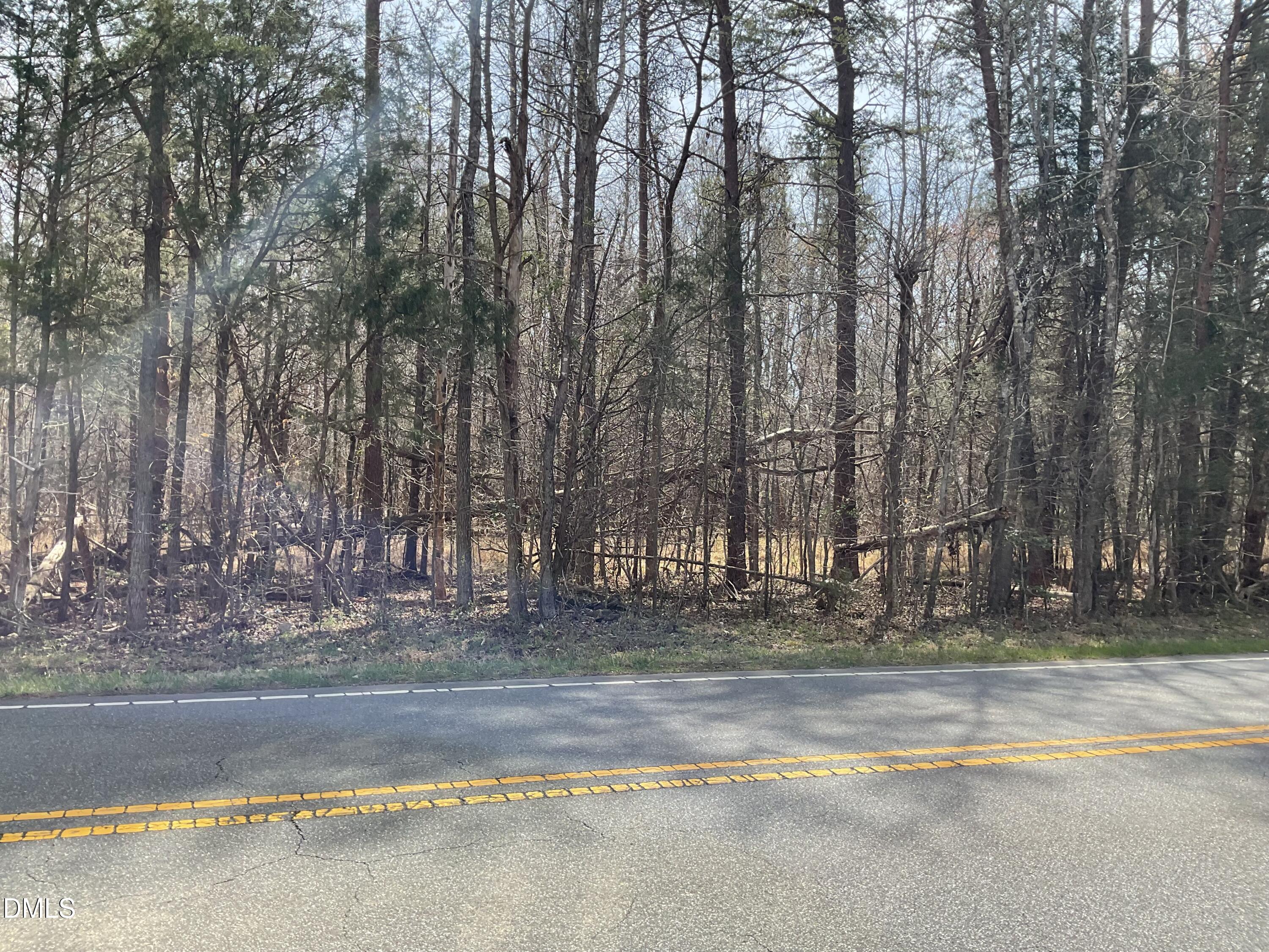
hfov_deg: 61.7
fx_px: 1063
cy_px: 476
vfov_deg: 48.2
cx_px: 634
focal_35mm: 29
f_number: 1.8
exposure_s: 1/666
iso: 16
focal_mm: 3
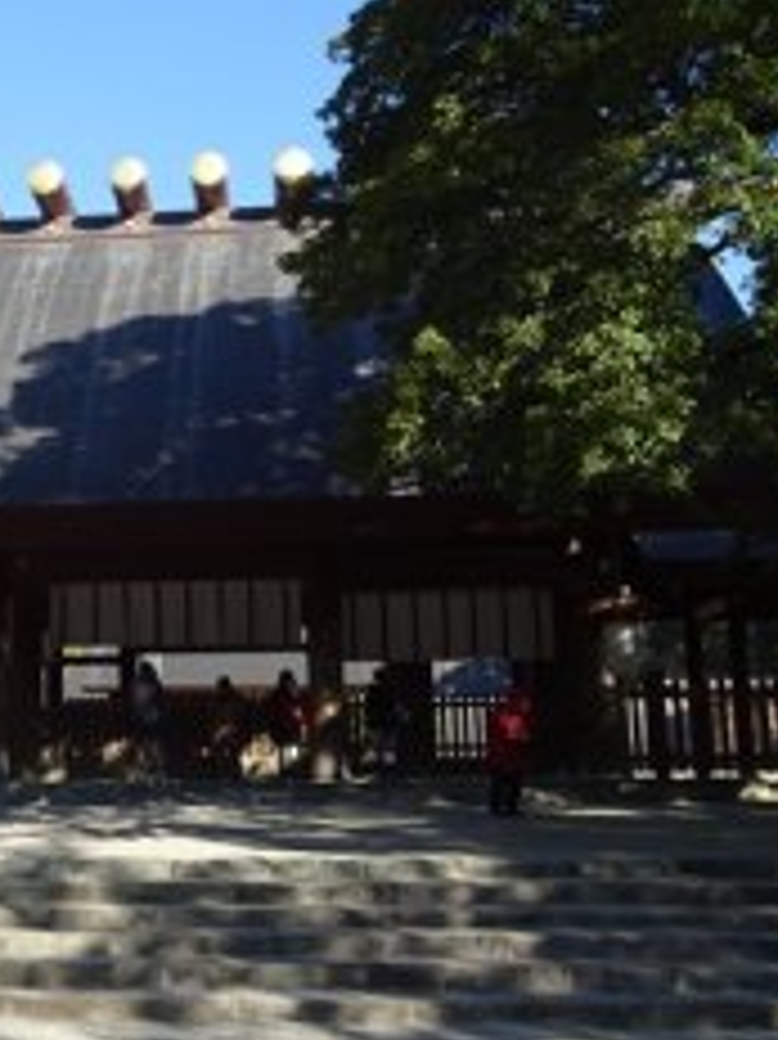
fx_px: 1560
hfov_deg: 27.1
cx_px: 94
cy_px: 479
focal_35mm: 52
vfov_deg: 36.8
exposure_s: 1/400
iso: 80
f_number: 3.5
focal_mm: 4.1
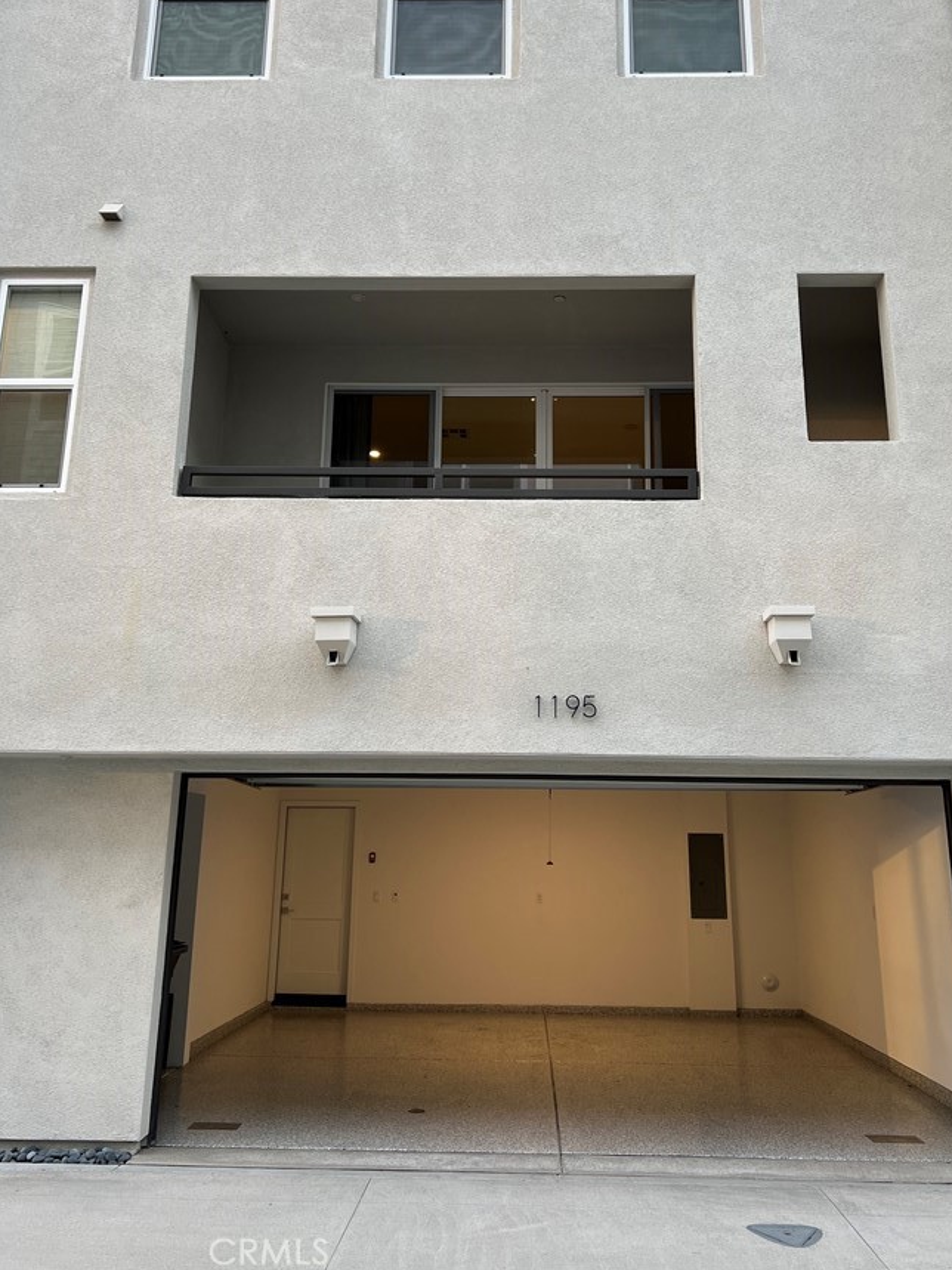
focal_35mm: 31
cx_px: 495
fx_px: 1137
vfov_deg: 58.0
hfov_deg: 45.4
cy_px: 516
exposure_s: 1/121
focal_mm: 5.7
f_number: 1.5
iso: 40
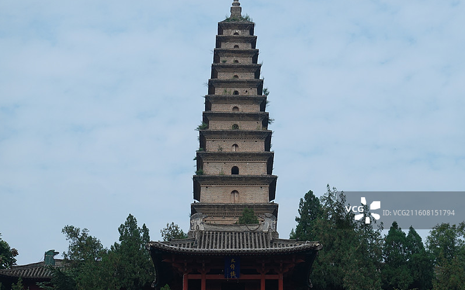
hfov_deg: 16.4
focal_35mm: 127
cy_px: 138
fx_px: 1609
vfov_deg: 10.3
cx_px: 233
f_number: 5.6
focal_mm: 45.23
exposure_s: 1/800
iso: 125
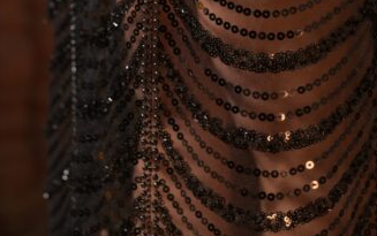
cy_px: -63
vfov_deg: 12.3
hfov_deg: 20.0
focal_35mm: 104
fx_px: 1069
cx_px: 225
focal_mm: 50
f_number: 4.5
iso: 320
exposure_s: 1/200
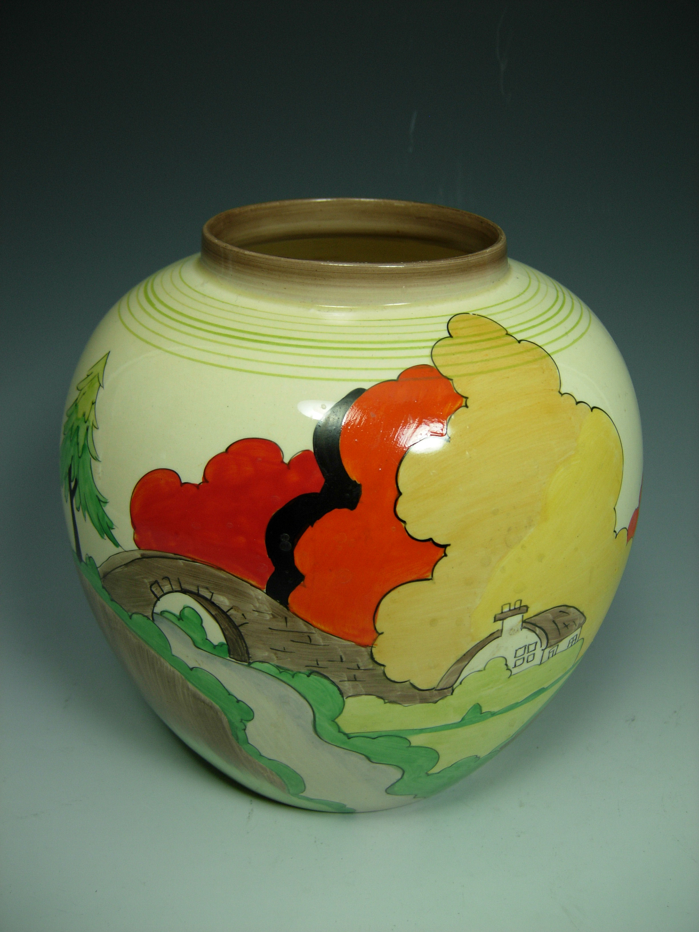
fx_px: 969
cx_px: 350
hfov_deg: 39.7
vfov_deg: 51.4
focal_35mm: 36
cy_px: 466
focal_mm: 7.5
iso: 50
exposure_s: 1/76.1
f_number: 2.7
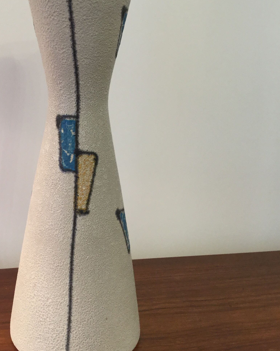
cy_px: 137
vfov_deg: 36.5
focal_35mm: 51
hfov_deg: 29.4
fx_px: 528
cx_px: 83
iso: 64
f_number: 2.4
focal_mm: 3.3
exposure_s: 1/33
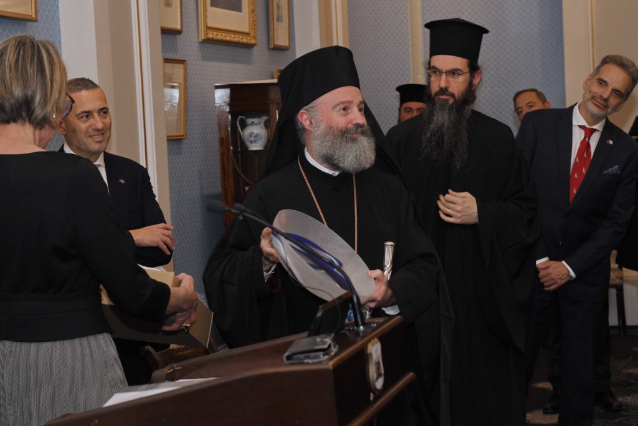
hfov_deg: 23.4
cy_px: 213
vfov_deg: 15.7
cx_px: 319
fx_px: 1542
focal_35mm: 87
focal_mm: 58
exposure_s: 1/125
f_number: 5.6
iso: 800
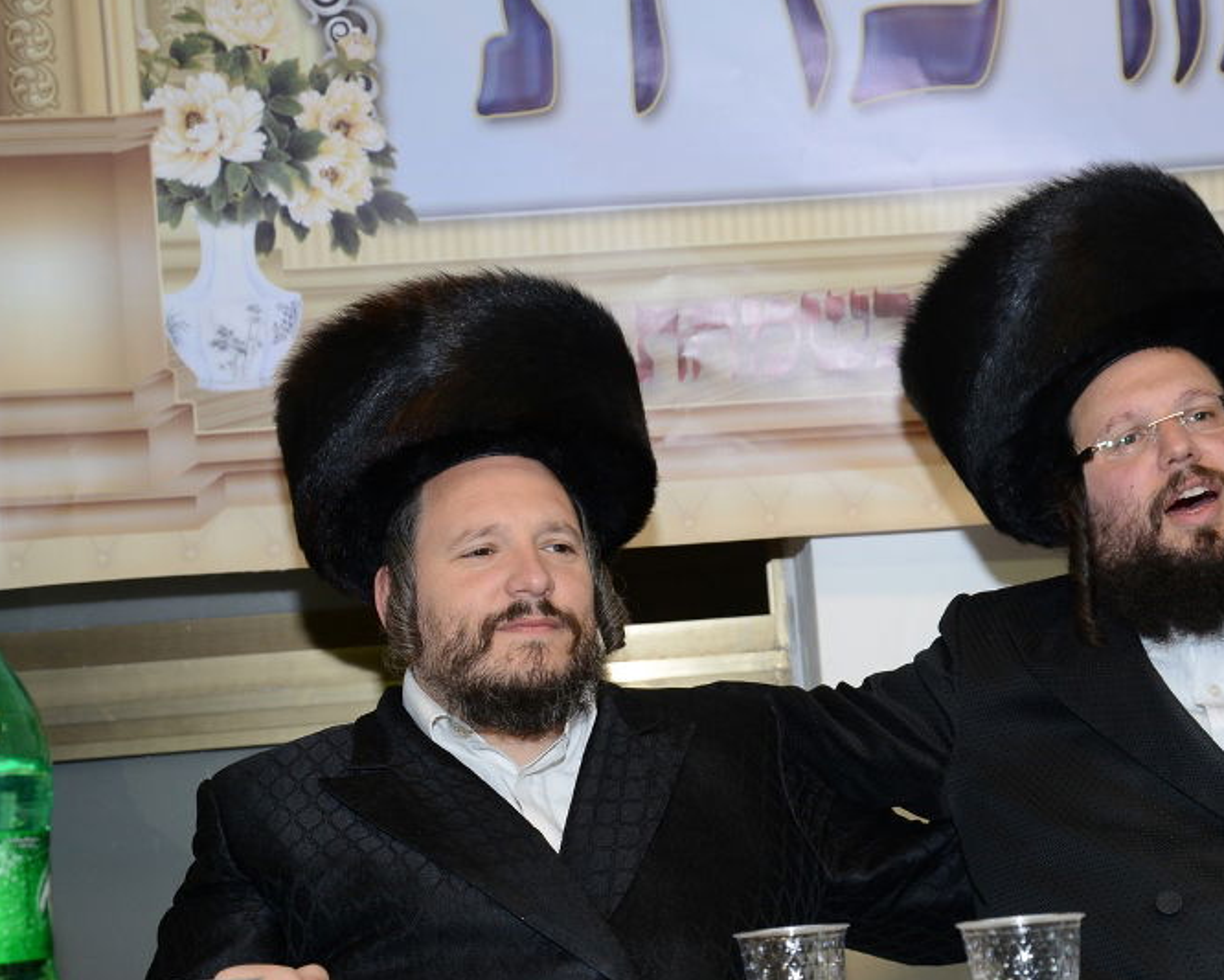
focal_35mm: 75
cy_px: 598
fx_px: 2717
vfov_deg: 20.4
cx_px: 788
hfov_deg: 25.3
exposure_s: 1/125
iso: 800
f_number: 5
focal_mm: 52
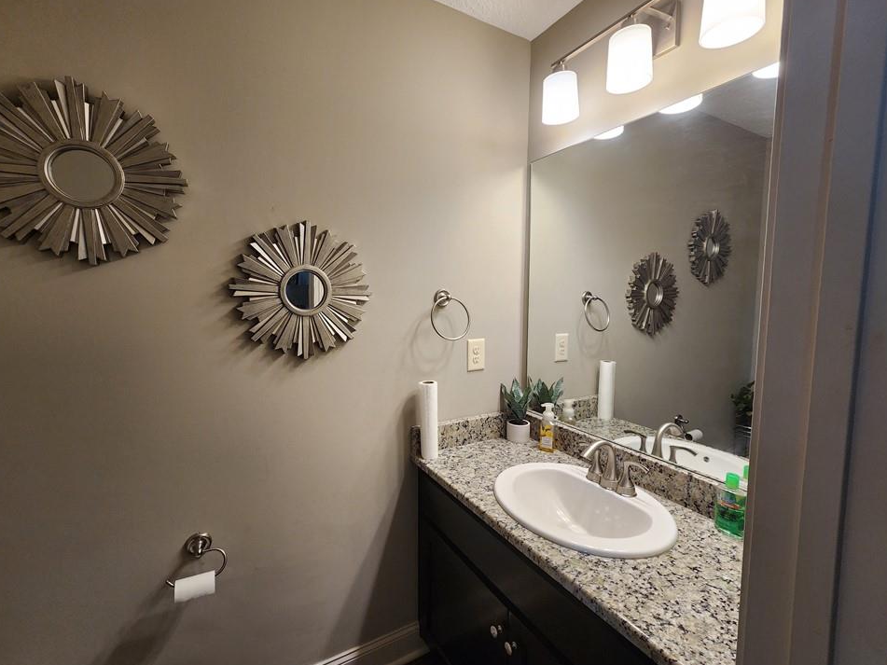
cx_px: 423
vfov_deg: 85.6
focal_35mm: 14
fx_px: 359
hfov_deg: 102.0
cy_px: 321
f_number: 2.2
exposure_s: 1/60
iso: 160
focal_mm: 2.2
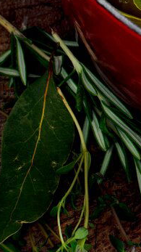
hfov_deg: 3.8
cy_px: -102
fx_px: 2102
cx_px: 345
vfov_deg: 6.8
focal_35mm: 316
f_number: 8
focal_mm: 80
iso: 100
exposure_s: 30
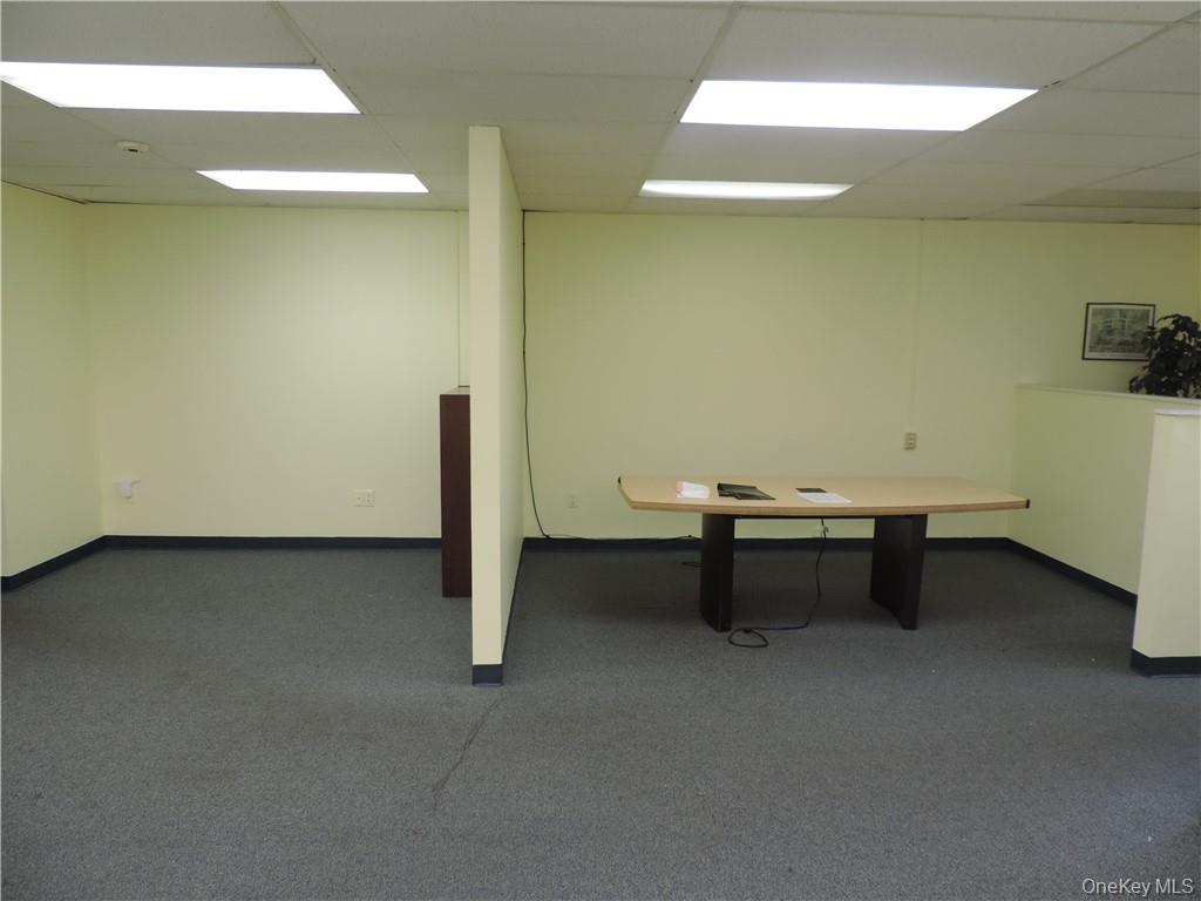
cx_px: 600
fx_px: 833
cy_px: 450
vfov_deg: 56.8
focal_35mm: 24
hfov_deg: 71.6
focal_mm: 4.3
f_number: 3
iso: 160
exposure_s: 1/30
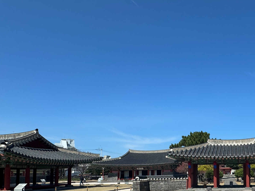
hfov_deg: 55.6
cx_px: 217
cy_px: 159
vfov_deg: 45.3
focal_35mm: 29
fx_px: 214
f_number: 2.2
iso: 50
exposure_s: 1/3247
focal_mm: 2.22
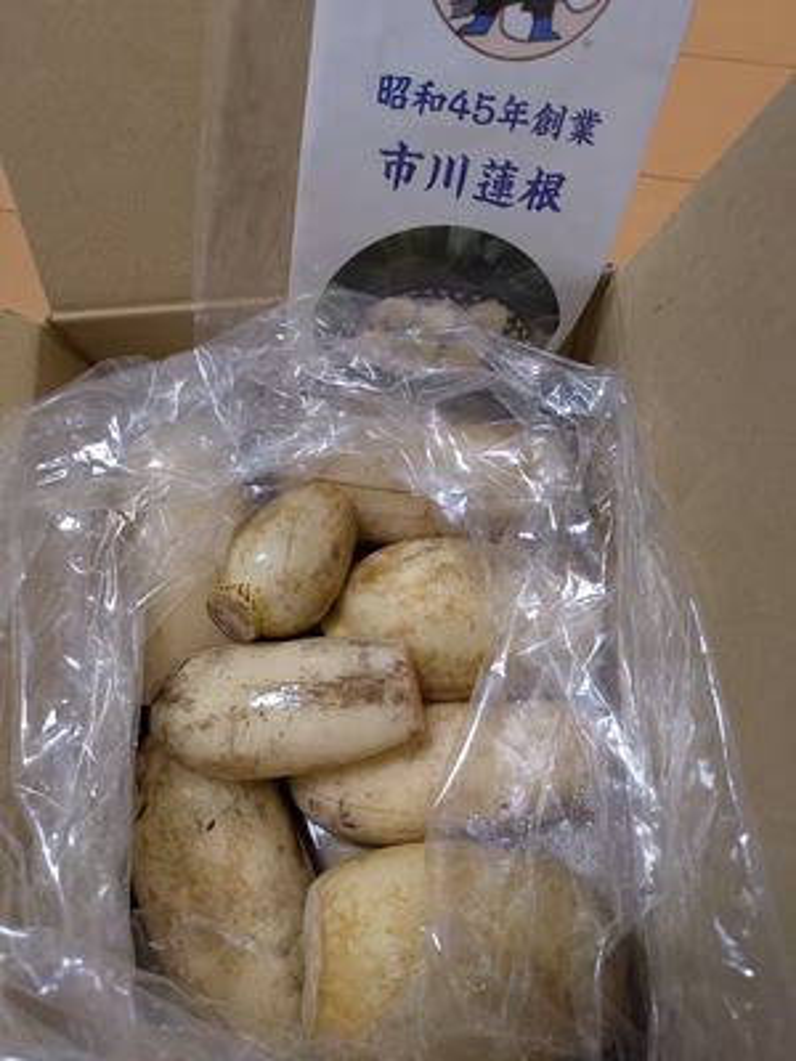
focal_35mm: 25
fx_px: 767
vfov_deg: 69.4
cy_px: 530
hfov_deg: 54.9
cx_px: 398
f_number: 1.89
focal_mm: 5.43
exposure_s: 1/50
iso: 189
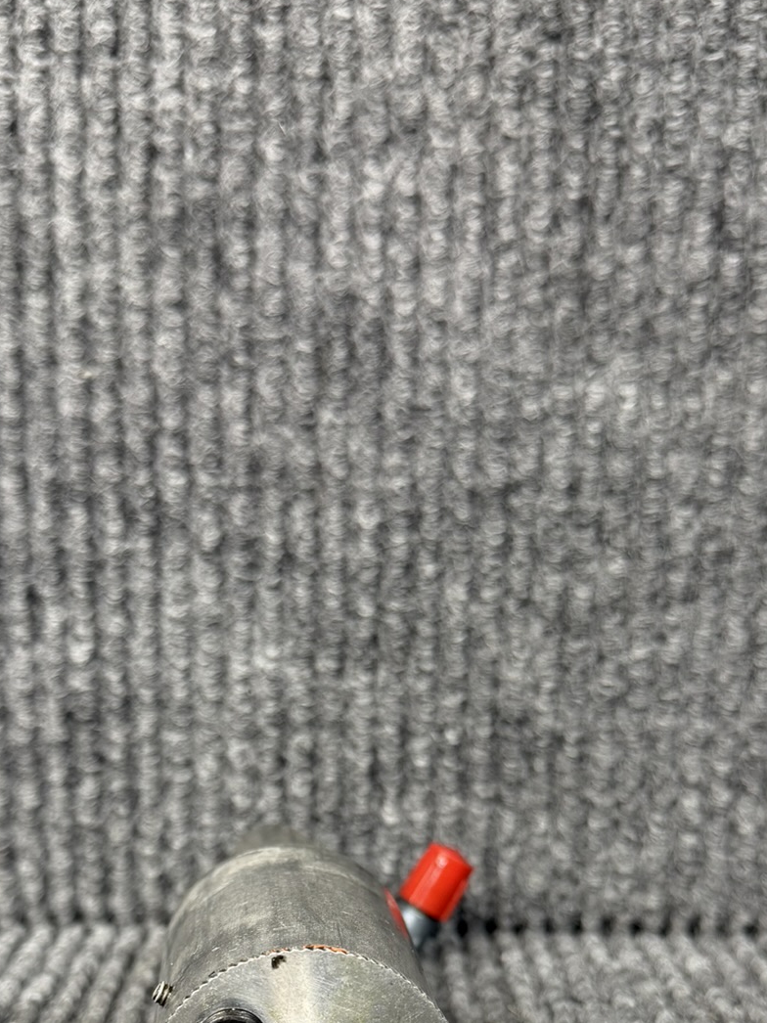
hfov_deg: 30.9
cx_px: 353
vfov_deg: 37.9
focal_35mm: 47
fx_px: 1389
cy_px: 911
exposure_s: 1/60
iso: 125
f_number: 1.78
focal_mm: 6.76
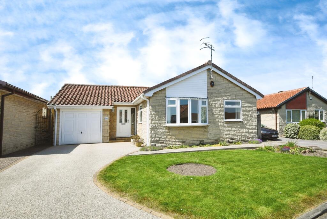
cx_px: 164
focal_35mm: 19
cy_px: 110
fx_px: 173
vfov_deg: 64.6
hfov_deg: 86.9
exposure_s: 1/1250
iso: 400
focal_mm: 13
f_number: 8
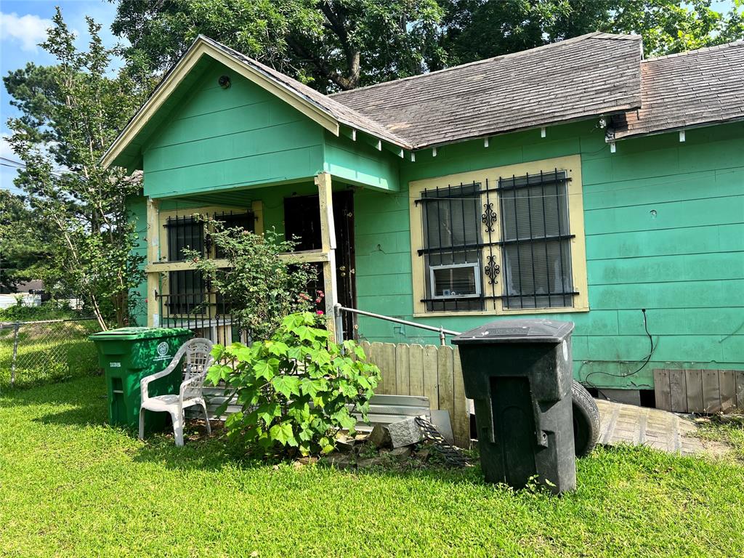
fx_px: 559
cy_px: 279
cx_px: 372
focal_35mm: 26
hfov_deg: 67.3
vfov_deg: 53.1
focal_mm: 5.7
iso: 50
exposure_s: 1/1344
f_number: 1.5
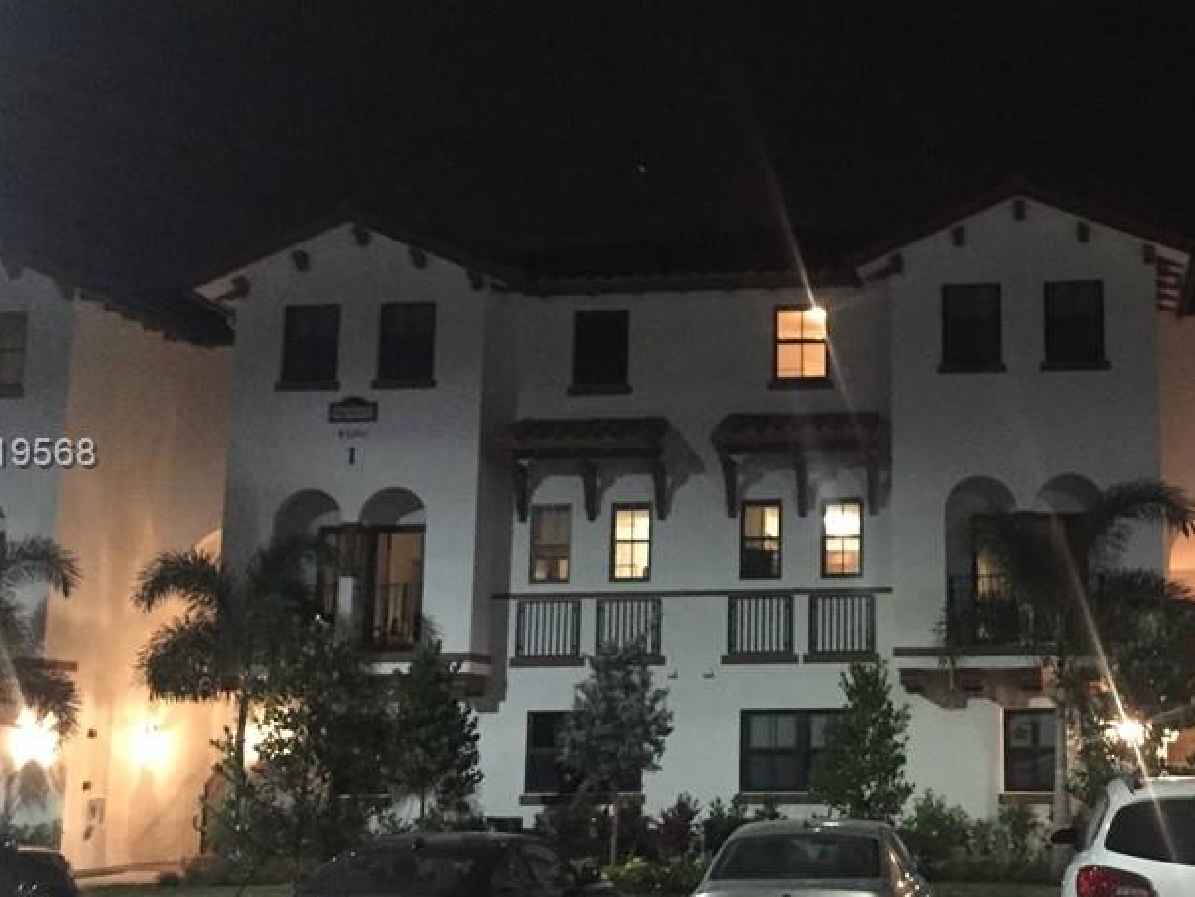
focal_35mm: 49
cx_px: 901
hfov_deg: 37.9
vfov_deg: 29.7
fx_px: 1692
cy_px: 455
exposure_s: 1/15
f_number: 2.2
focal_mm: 4.15
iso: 400
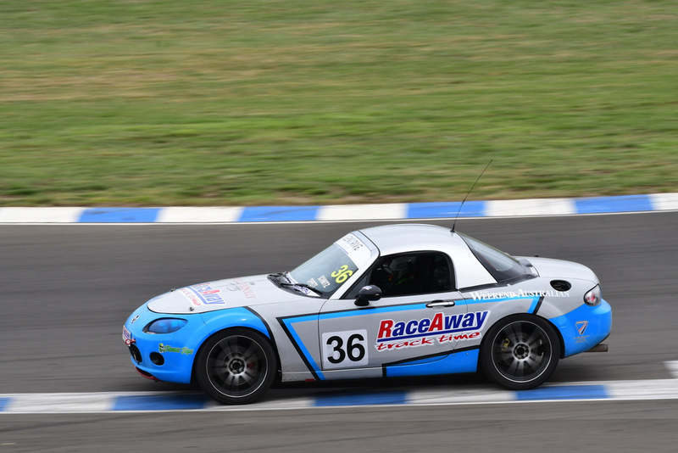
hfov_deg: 4.7
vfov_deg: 3.2
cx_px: 339
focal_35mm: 435
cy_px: 226
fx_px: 8195
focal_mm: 290
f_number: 13
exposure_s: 1/200
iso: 250
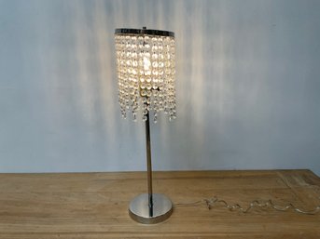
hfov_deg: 61.7
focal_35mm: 29
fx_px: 268
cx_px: 160
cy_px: 120
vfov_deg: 48.2
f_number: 1.8
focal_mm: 3
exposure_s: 1/120
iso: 40
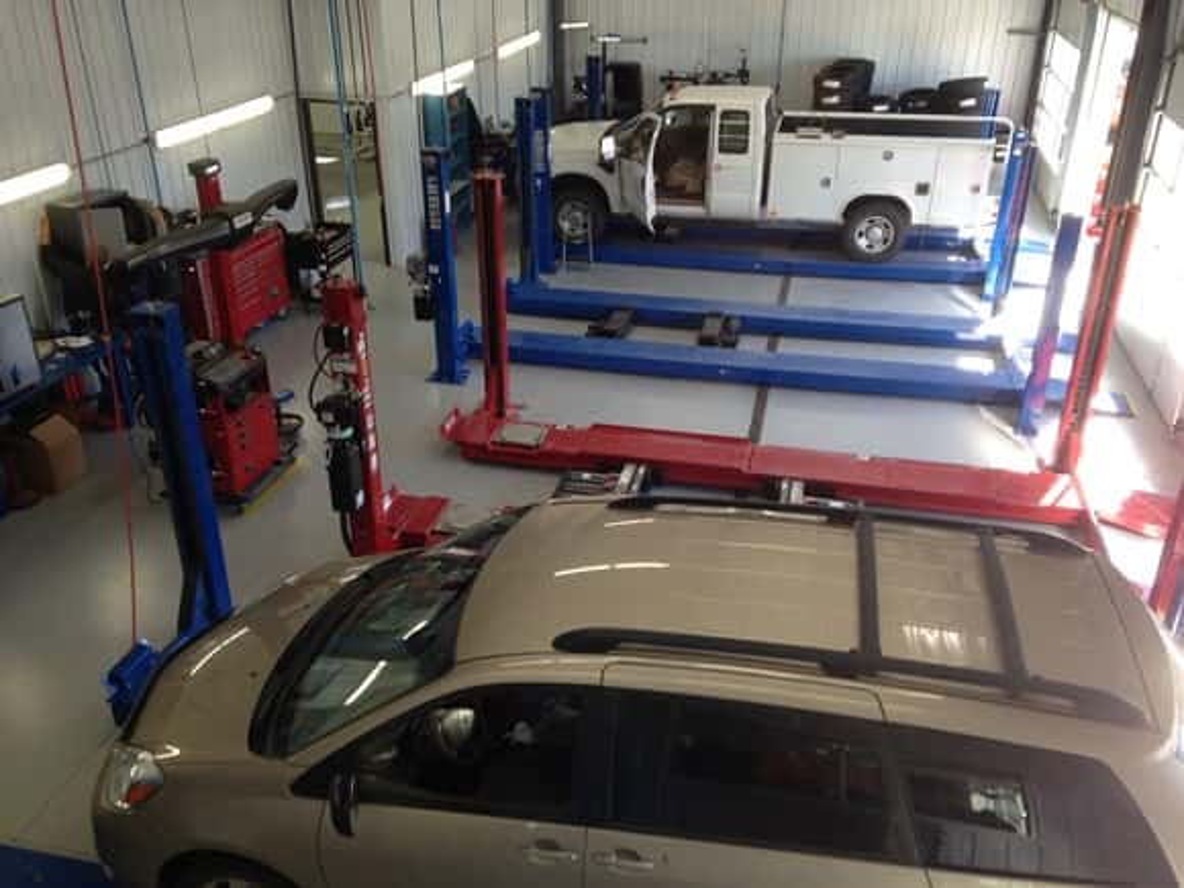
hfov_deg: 55.4
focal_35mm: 33
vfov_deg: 42.9
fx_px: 1129
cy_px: 444
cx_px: 592
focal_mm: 4.12
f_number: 2.4
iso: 64
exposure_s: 1/60
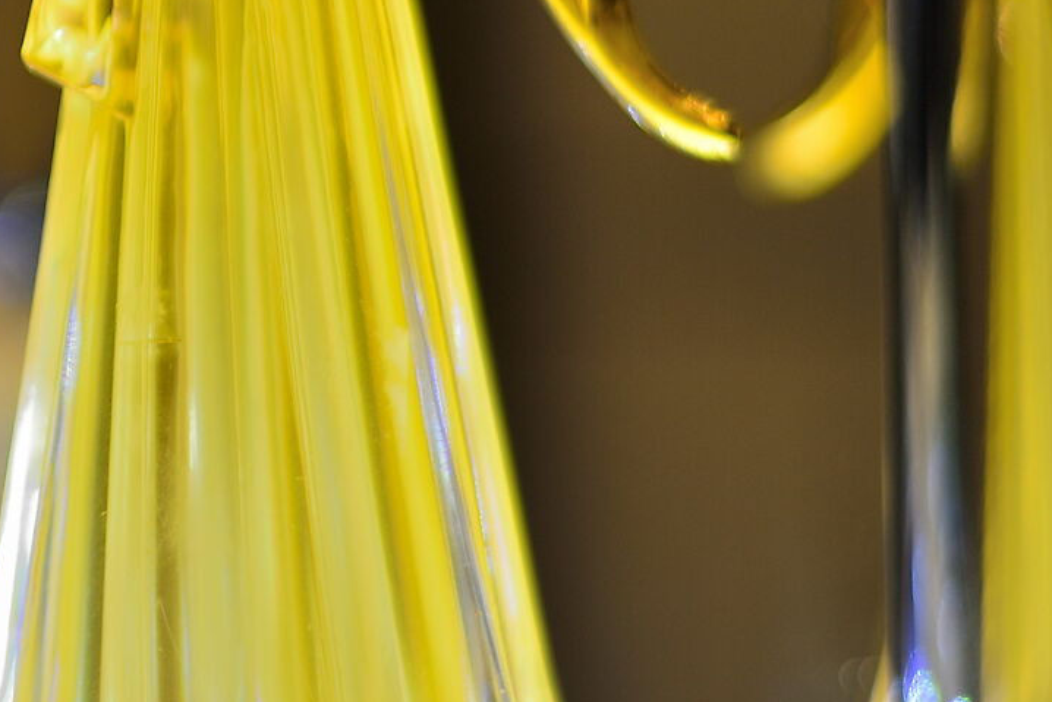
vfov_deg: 4.8
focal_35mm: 284
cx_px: -440
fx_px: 8300
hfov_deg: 7.2
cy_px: -90
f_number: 1.4
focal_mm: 85
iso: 200
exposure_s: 1/60
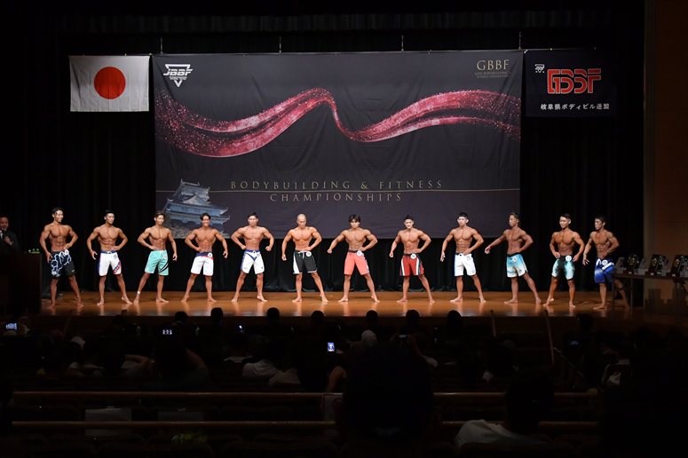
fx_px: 1261
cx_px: 344
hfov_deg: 30.5
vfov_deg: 20.6
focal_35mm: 66
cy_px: 229
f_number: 5.6
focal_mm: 44
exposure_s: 1/400
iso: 5000
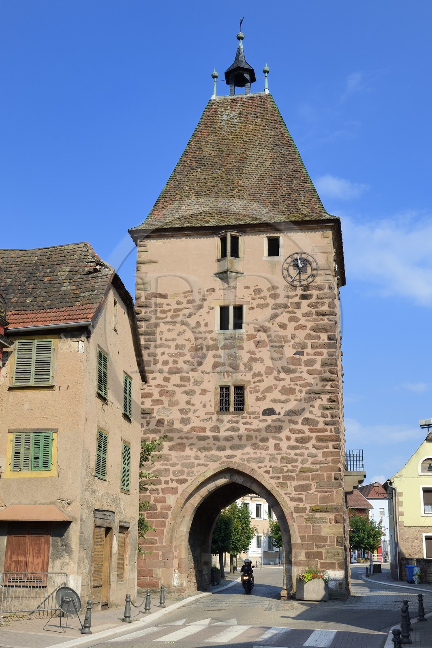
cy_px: 324
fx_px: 684
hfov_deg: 35.0
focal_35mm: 38
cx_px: 216
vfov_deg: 50.7
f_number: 13
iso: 200
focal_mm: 38
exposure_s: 1/200
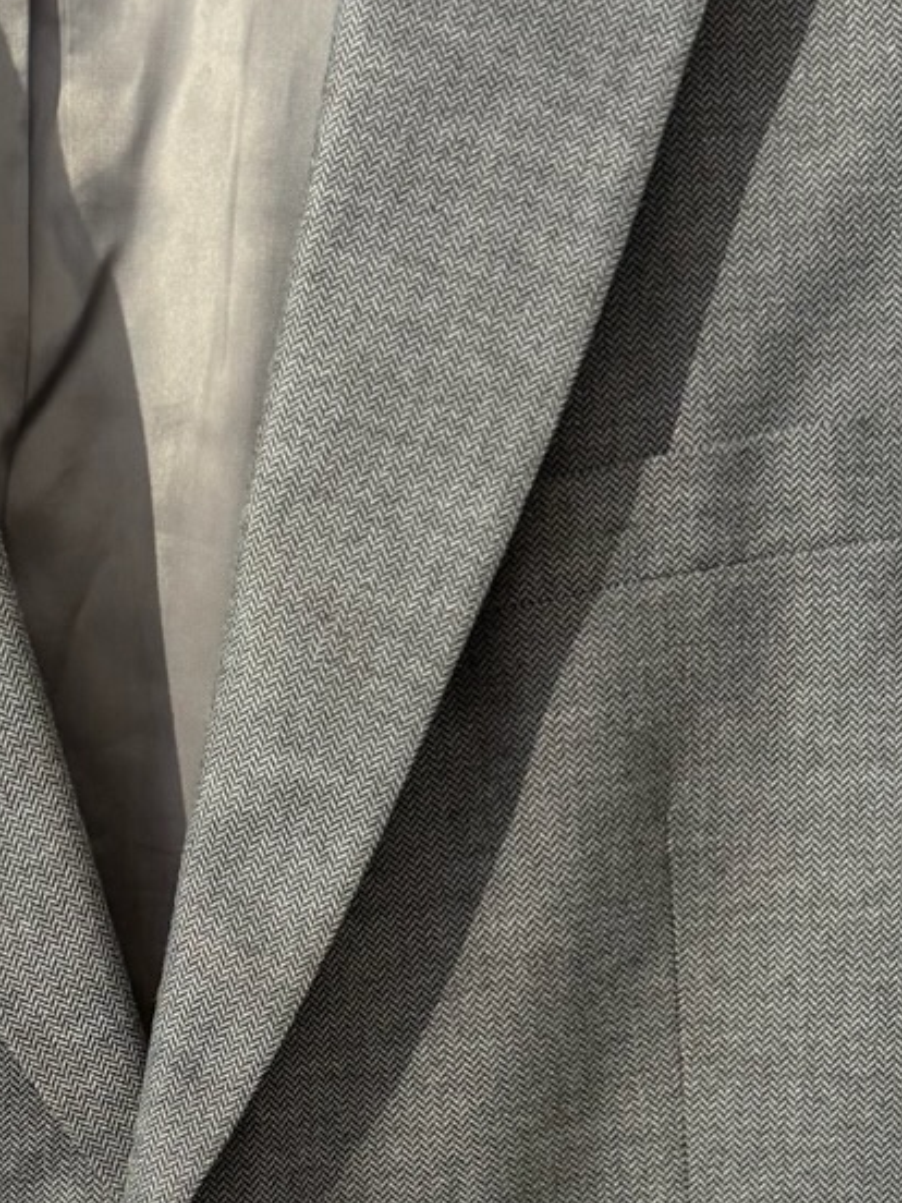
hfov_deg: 16.5
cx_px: 168
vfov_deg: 21.6
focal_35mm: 89
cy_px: 1061
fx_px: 3092
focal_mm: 6.76
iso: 320
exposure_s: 1/50
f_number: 1.78
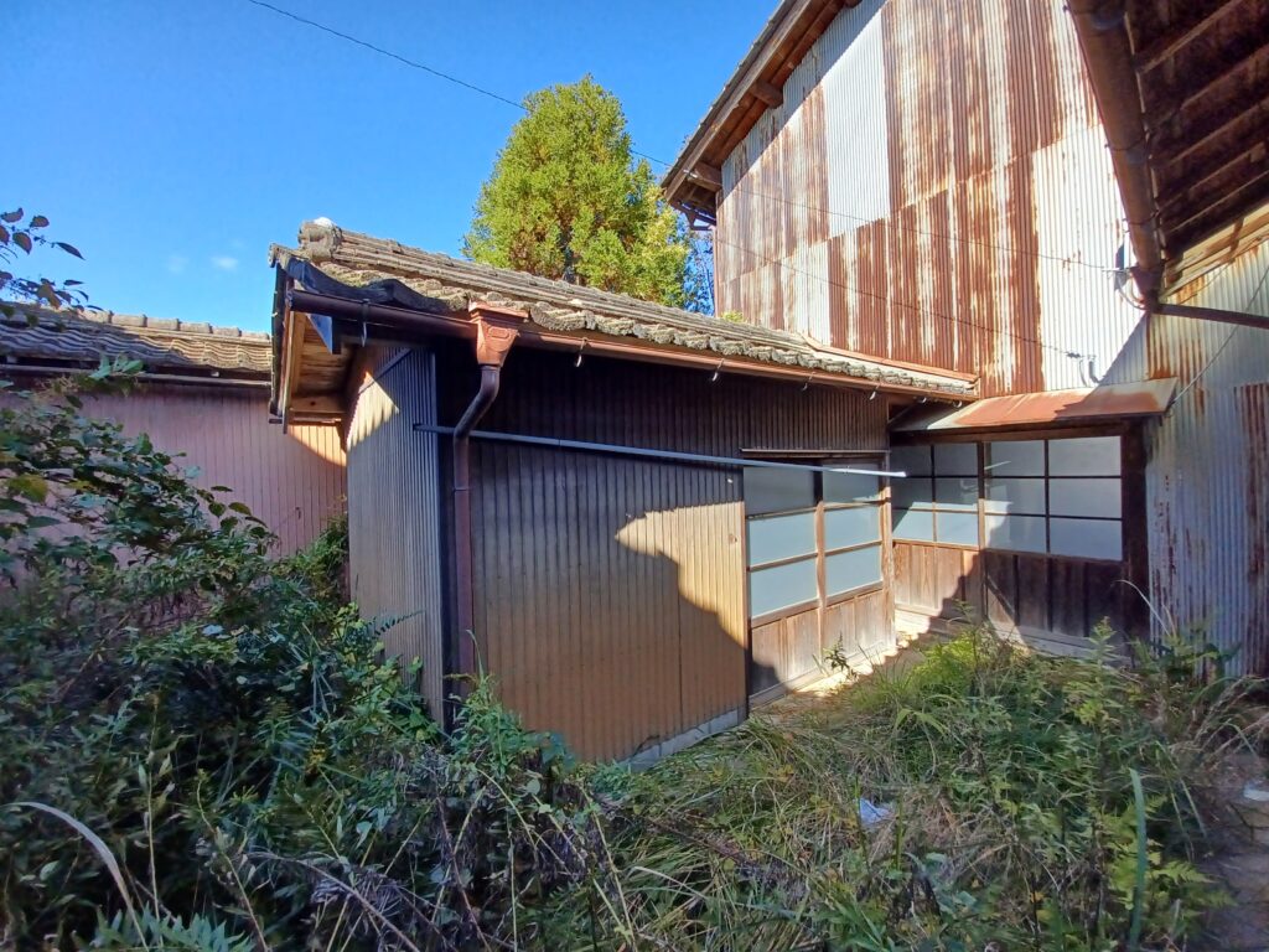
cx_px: 634
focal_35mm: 13
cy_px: 476
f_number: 2.2
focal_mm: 1.42
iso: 40
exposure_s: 1/461
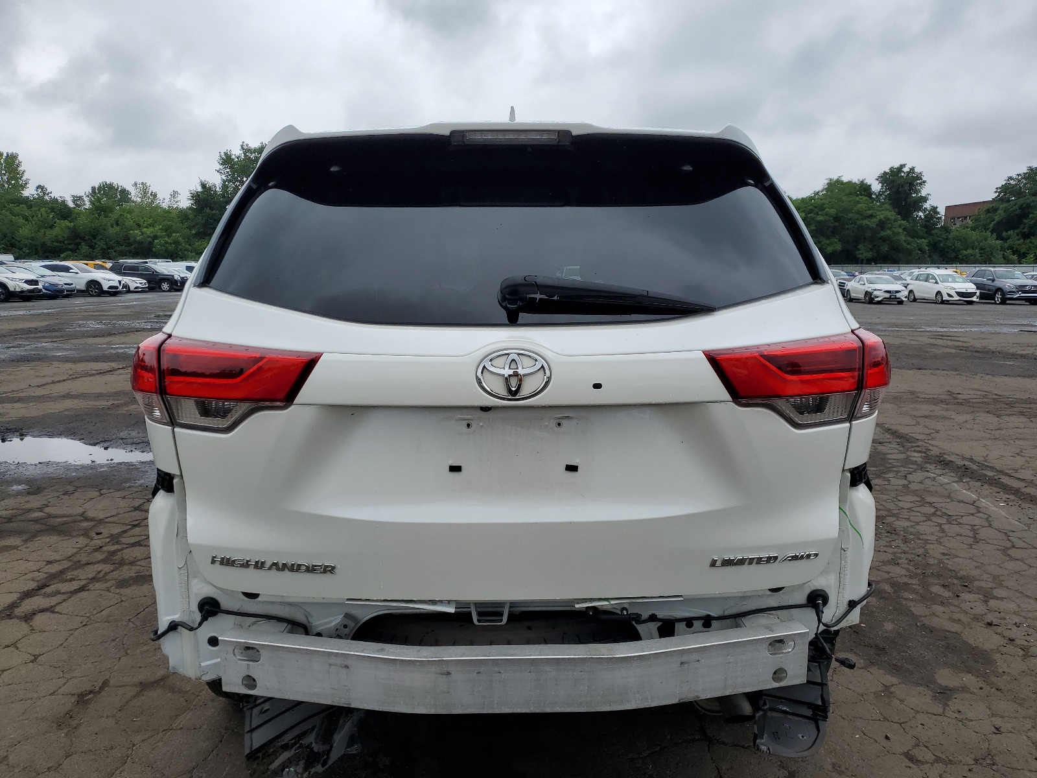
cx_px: 518
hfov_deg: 67.3
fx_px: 779
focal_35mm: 26
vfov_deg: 53.1
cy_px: 389
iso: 50
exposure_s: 1/1667
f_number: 1.5
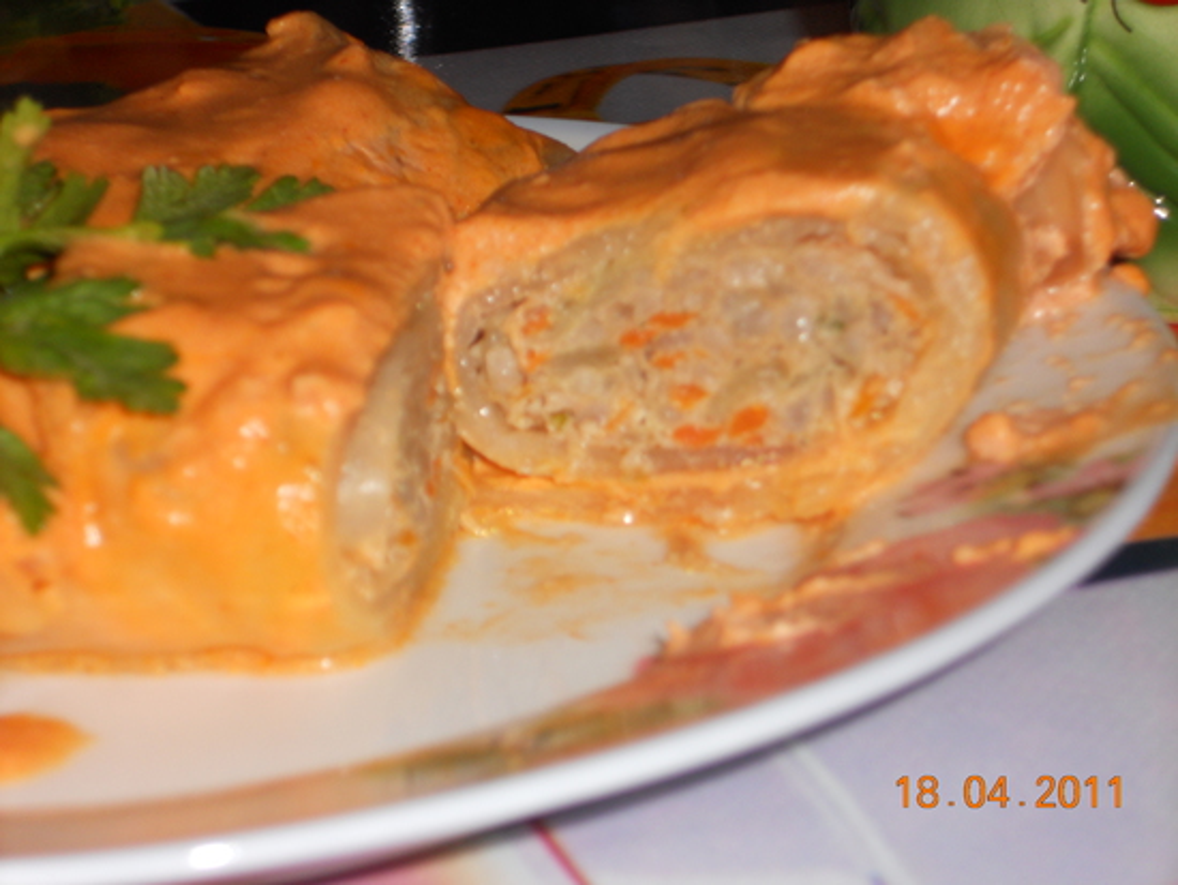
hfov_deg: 18.2
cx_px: 589
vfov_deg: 13.7
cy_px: 442
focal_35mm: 108
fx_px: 3677
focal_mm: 19.6
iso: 80
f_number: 5.9
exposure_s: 1/60
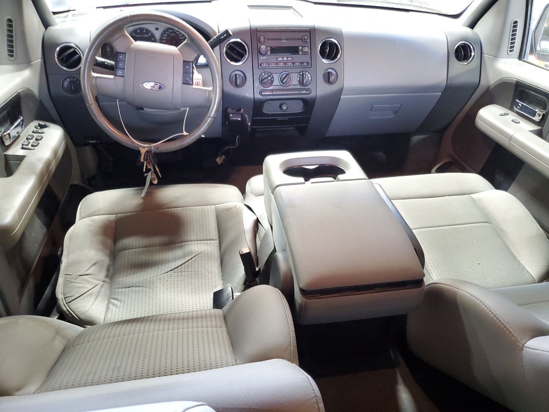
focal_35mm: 26
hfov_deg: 67.3
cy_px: 206
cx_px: 274
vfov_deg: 53.1
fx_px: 412
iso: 312
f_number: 1.5
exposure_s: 1/20
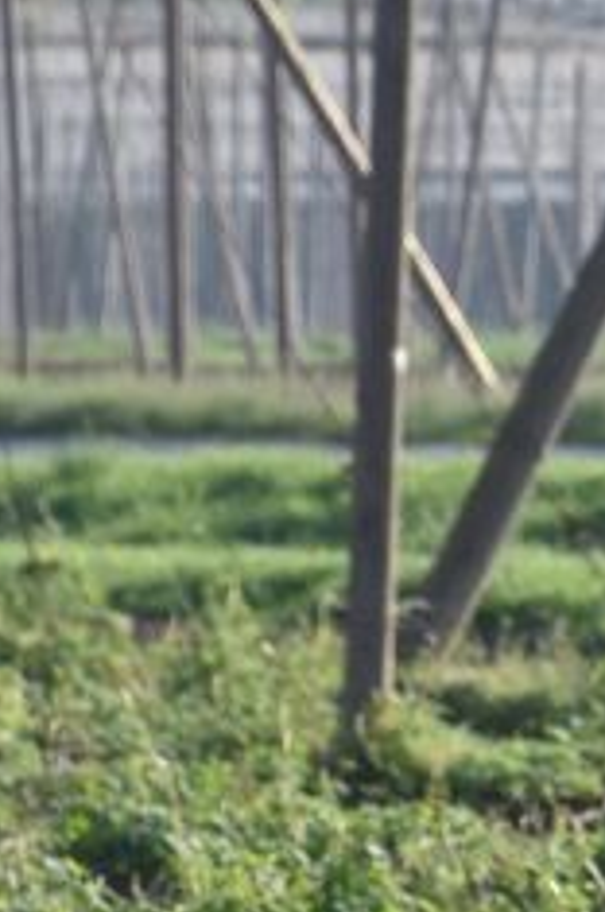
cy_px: 629
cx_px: 1858
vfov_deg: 2.7
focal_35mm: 760
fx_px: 19214
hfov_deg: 1.8
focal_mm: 116
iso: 560
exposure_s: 1/1000
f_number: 8
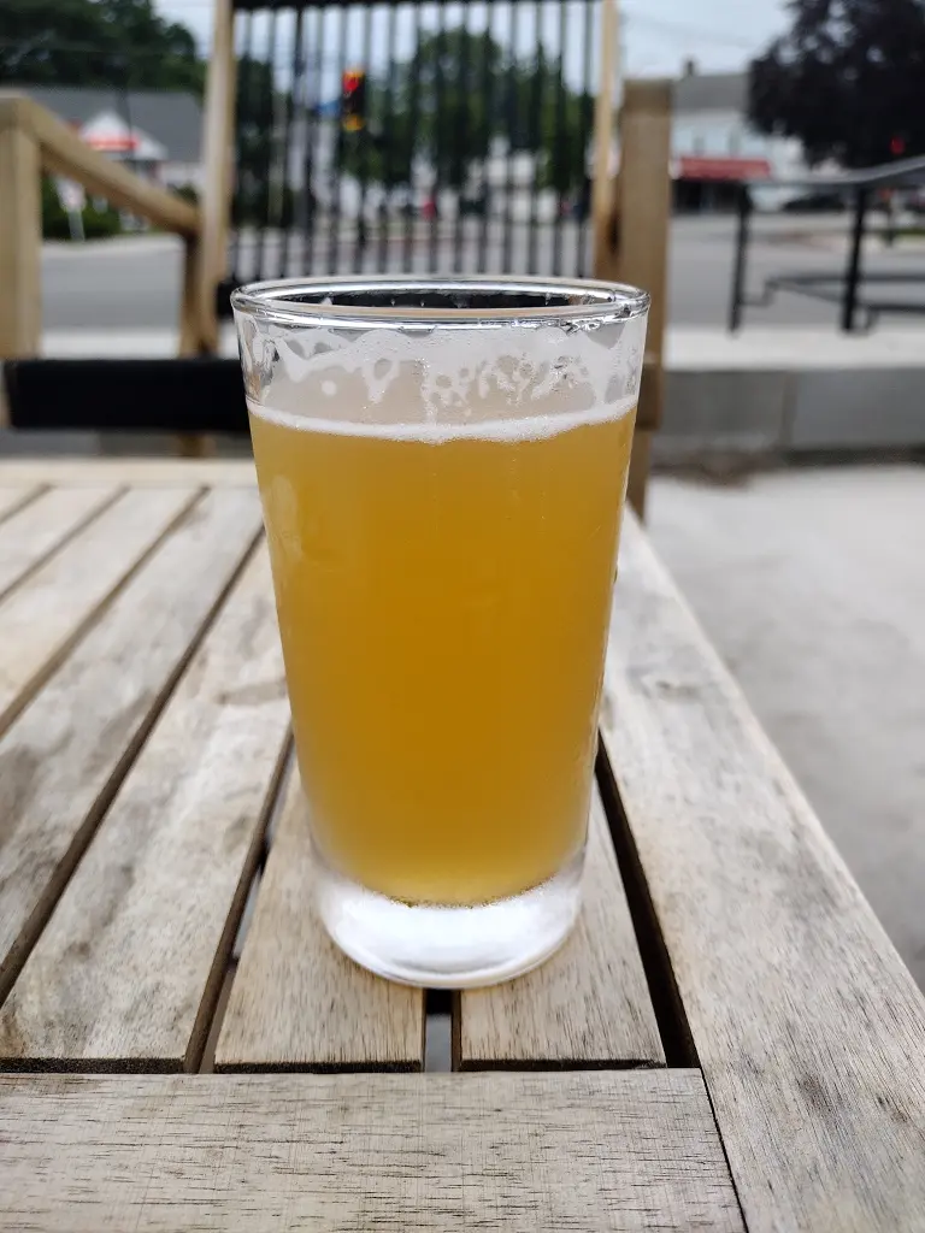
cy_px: 616
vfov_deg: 65.3
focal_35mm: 27
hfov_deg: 51.4
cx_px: 462
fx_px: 962
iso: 198
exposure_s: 1/120
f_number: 1.7
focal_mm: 4.71
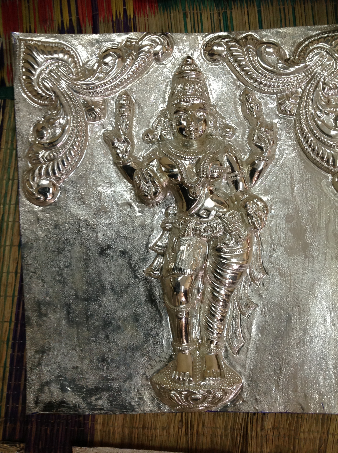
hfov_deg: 40.6
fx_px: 457
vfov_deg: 52.7
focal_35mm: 35
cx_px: 169
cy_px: 226
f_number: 2.4
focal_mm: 4.28
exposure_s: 1/15
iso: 100
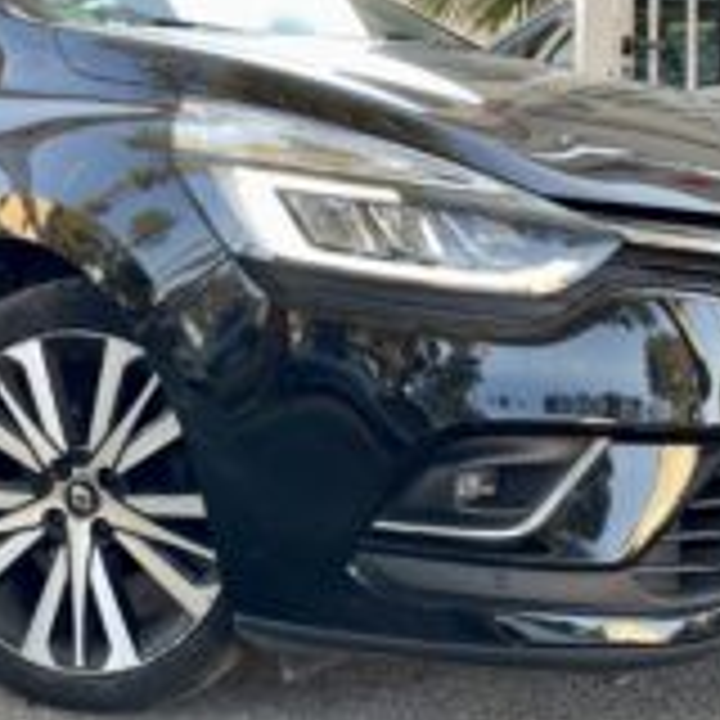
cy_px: 218
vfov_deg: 31.3
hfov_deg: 31.5
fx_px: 1271
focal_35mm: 54
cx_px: 259
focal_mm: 4.2
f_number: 1.6
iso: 50
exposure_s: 1/121
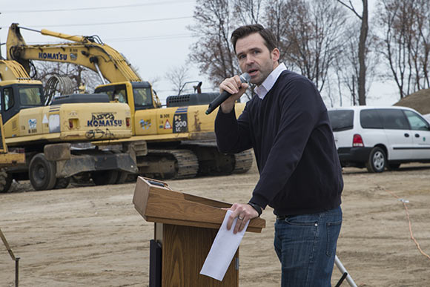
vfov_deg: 19.5
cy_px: 144
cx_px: 215
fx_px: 836
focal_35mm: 70
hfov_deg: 28.8
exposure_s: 1/125
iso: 400
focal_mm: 70
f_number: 13
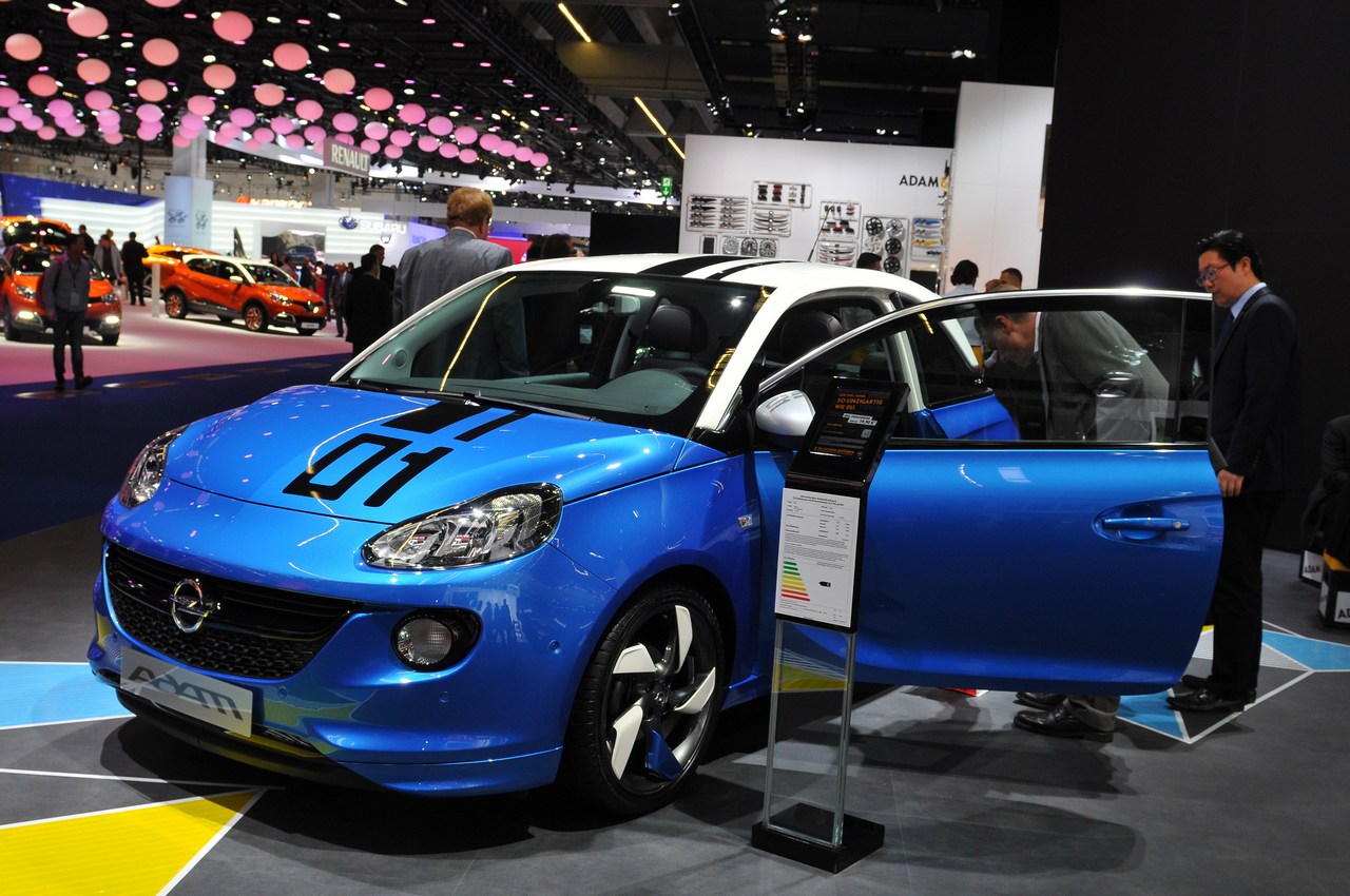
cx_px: 675
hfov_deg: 53.2
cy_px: 448
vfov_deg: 36.8
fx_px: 1348
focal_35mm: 36
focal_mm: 24
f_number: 7.1
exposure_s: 1/100
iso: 640
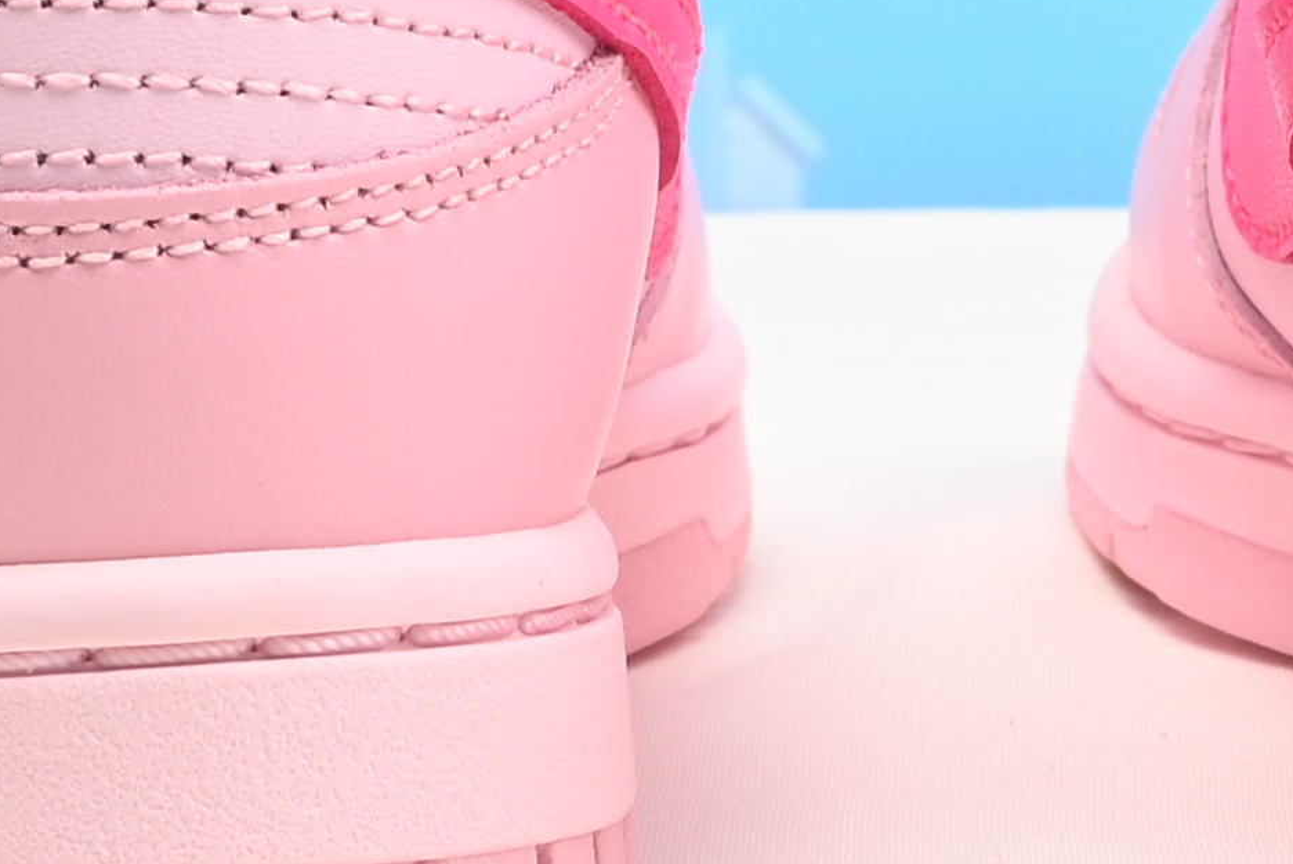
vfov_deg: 4.9
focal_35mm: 270
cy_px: -1546
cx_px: 1010
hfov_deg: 7.6
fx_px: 9702
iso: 100
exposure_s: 1/2
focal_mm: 42
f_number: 16
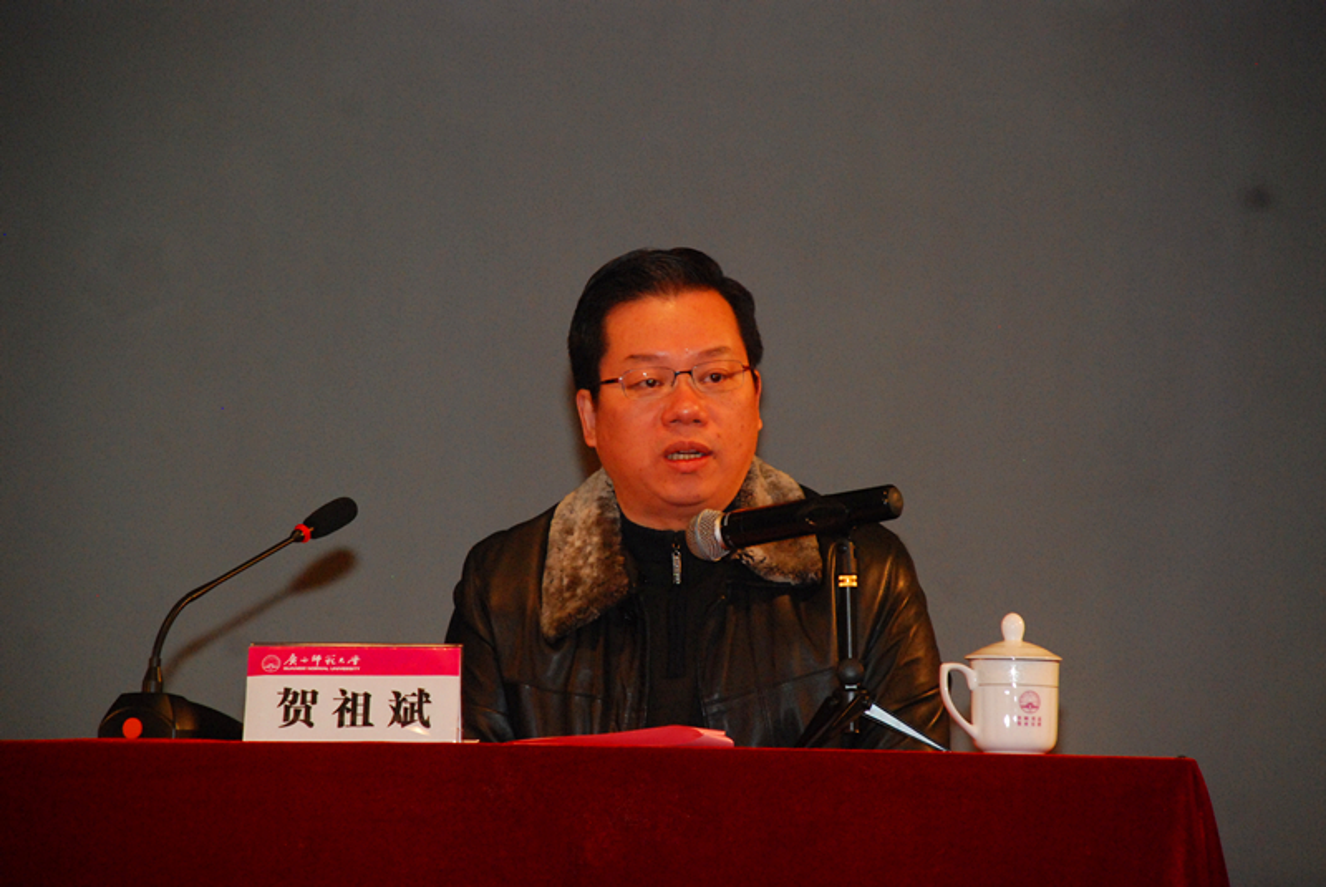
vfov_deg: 6.8
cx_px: 663
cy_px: 444
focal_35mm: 202
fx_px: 7465
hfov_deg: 10.2
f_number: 5.6
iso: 1250
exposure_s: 1/160
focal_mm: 135
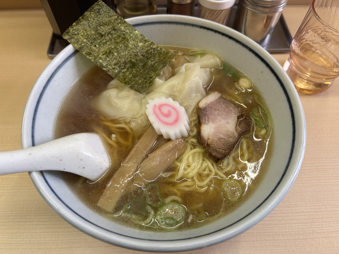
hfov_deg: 67.3
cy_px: 127
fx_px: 255
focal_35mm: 26
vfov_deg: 53.1
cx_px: 170
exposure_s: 1/100
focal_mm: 5.7
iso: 100
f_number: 1.5
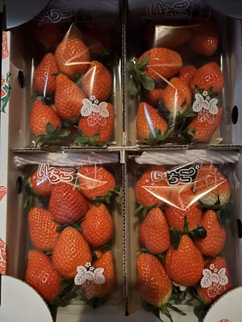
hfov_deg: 53.1
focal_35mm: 26
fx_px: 242
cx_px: 121
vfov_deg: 67.3
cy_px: 161
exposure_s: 1/9
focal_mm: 5.7
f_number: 1.5
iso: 800
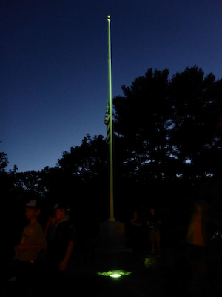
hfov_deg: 49.7
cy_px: 148
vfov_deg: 63.4
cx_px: 111
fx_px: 239
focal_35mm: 28
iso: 800
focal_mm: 4.9
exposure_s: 1/4
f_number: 3.3
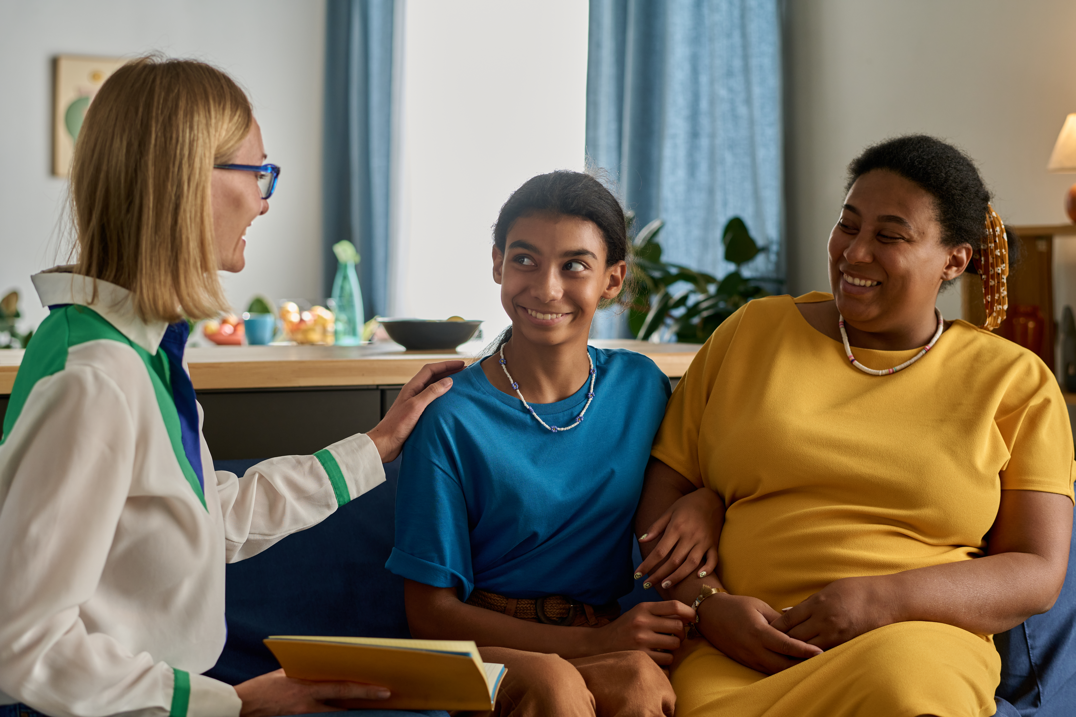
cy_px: 358
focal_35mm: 58
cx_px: 538
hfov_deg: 34.5
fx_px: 1733
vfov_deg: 23.4
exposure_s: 1/160
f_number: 3.5
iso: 320
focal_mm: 58
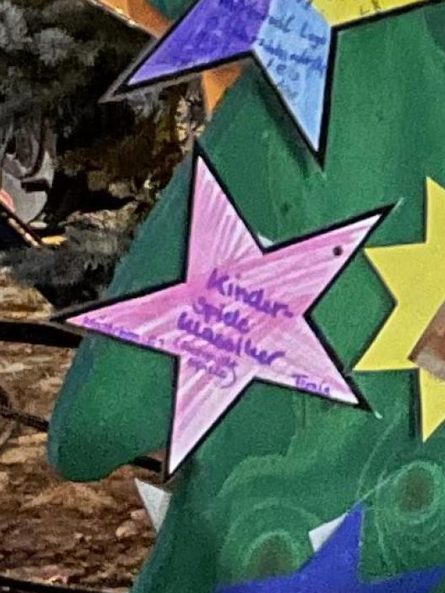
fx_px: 1611
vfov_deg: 20.8
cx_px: 578
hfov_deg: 15.0
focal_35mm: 94
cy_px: 189
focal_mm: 4.2
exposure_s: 1/4
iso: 640
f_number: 1.6
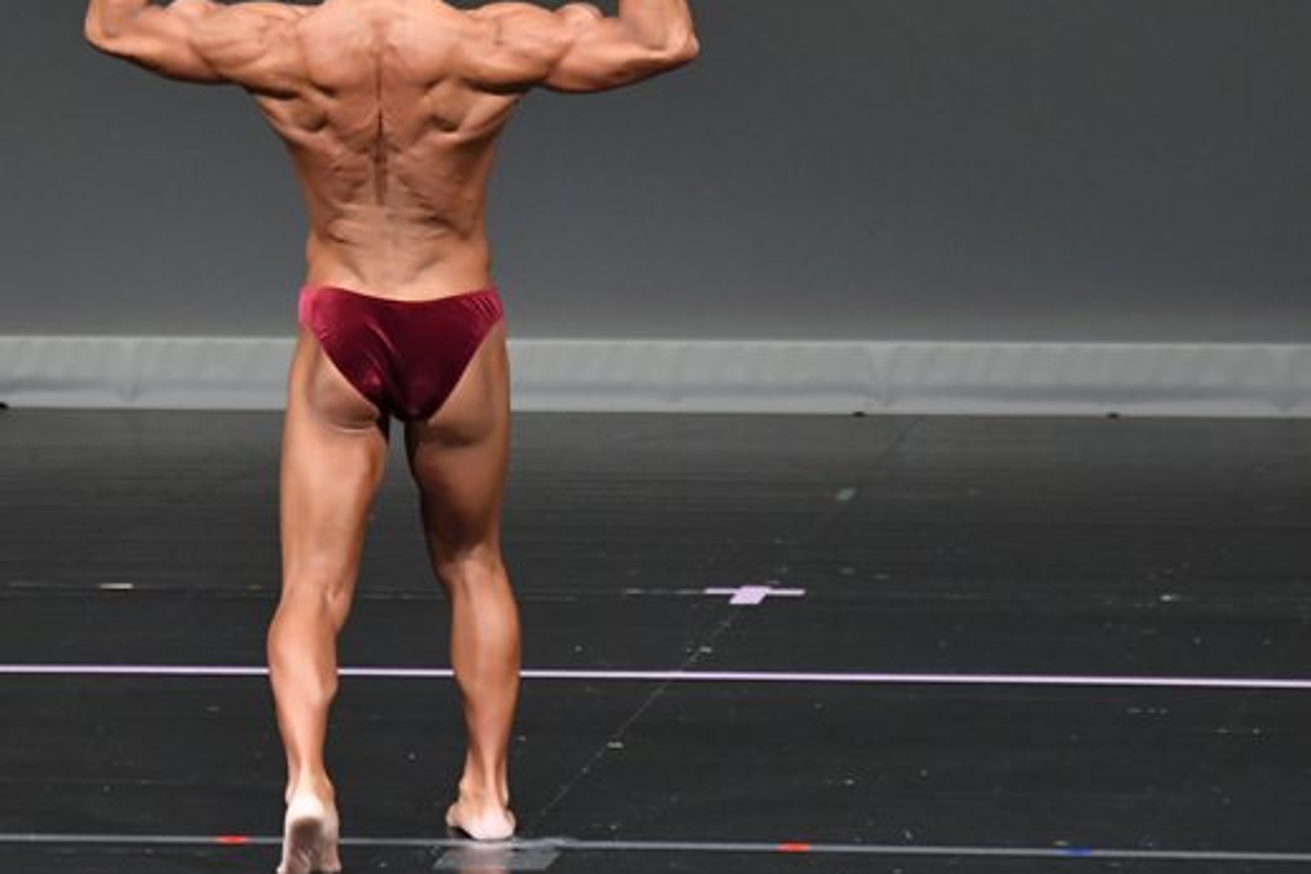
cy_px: 346
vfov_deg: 2.7
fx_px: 18753
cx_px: 413
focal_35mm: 515
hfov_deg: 4.0
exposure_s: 1/400
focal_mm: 230
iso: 4000
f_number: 5.6
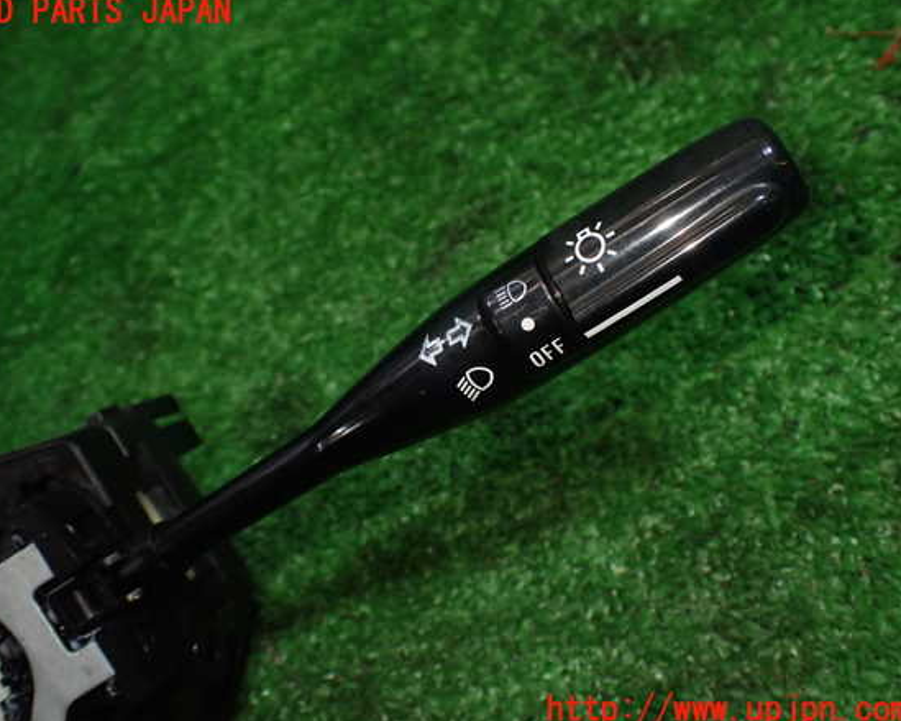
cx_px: 425
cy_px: 361
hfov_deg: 55.6
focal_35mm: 32
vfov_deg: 45.8
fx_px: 853
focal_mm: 5.4
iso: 500
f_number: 2.3
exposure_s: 1/125
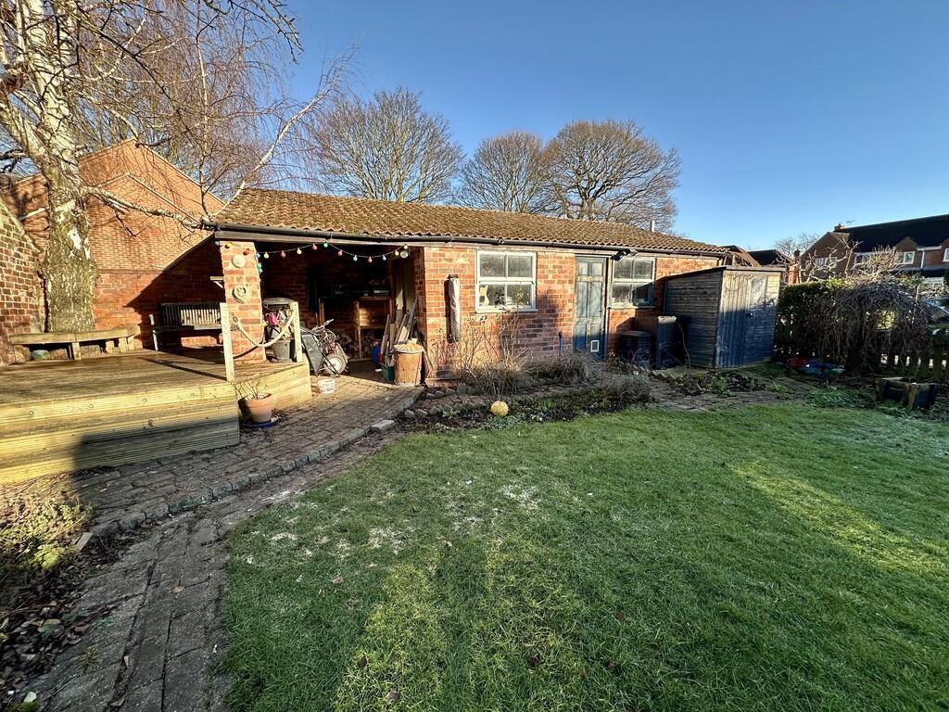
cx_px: 474
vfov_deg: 85.7
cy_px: 356
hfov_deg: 102.1
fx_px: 384
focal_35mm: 14
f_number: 2.2
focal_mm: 2.22
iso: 40
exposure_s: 1/440
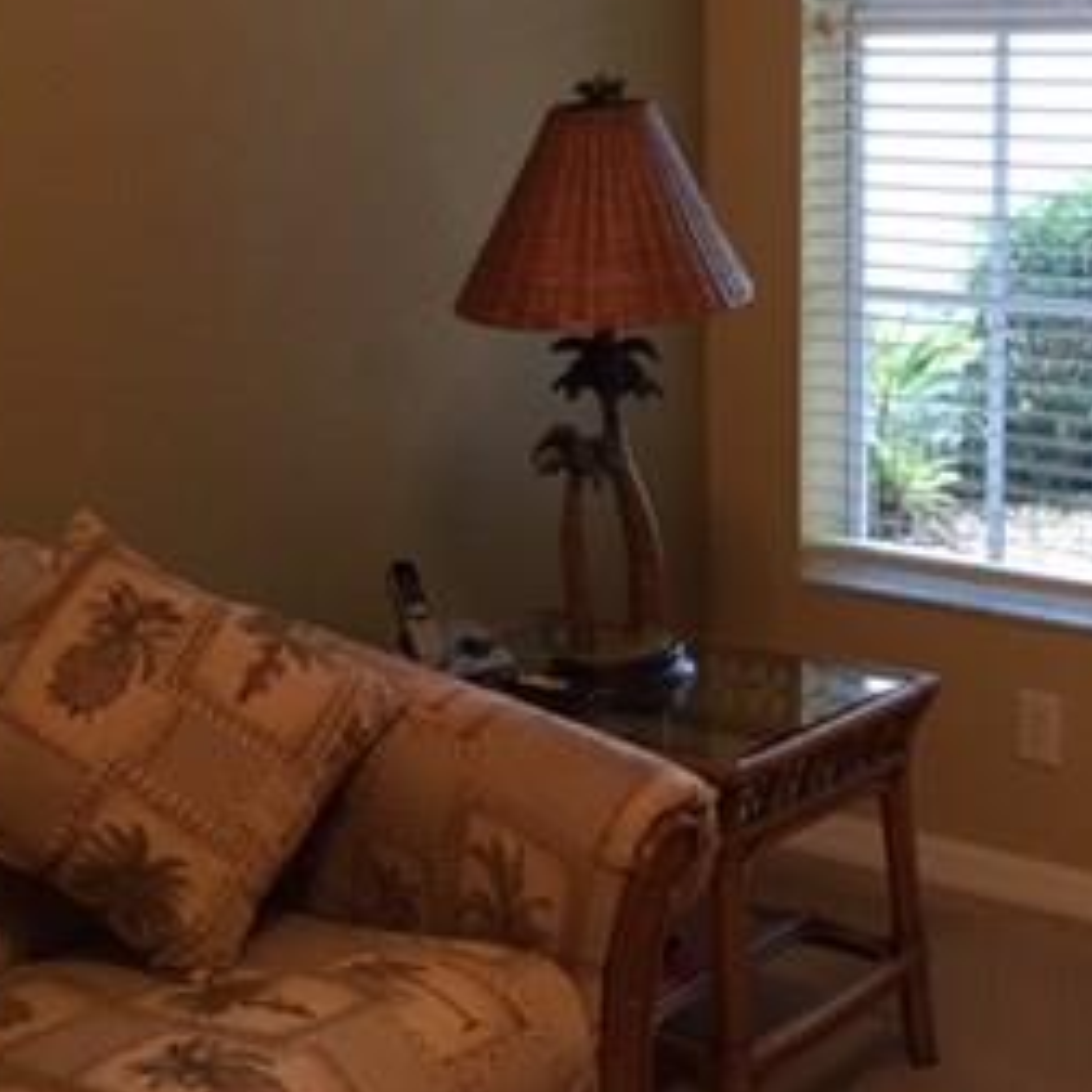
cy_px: 342
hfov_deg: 26.5
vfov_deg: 26.3
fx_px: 2320
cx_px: 490
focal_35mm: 65
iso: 125
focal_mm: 4.15
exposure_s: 1/30
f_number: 2.2
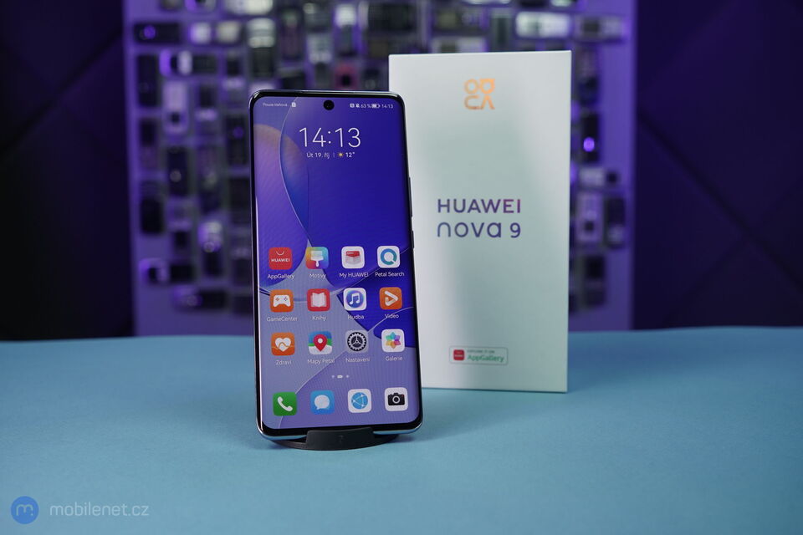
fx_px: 937
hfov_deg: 46.4
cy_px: 268
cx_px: 402
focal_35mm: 42
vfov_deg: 31.9
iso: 800
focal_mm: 42
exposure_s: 1/160
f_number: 6.3
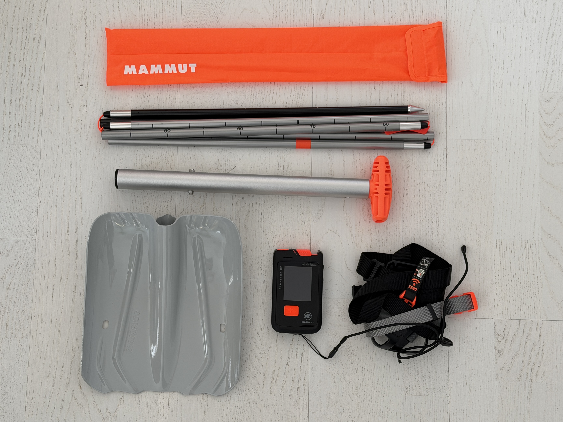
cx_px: 282
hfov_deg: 39.7
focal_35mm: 48
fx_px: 781
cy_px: 211
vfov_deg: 30.3
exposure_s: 1/93
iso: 100
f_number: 1.78
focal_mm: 6.76
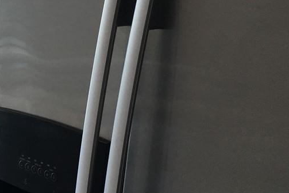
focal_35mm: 96
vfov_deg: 14.2
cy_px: 150
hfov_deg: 19.7
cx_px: -75
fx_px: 770
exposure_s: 1/120
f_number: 2.2
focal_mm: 4.15
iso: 40
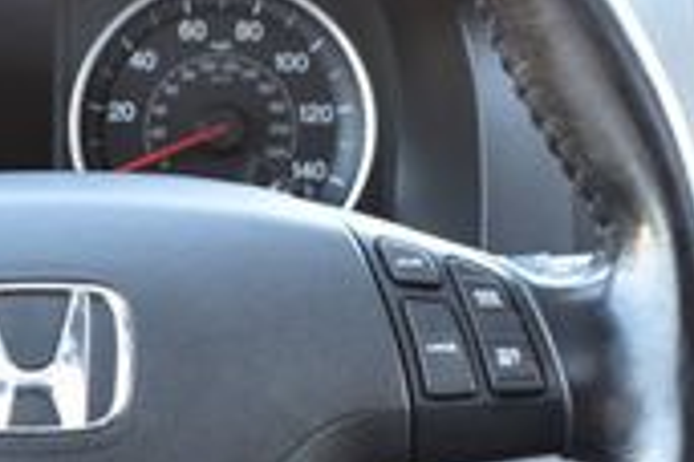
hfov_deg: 15.0
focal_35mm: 135
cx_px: 49
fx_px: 2602
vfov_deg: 10.0
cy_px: 531
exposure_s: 1/15
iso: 450
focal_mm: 24
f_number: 6.3
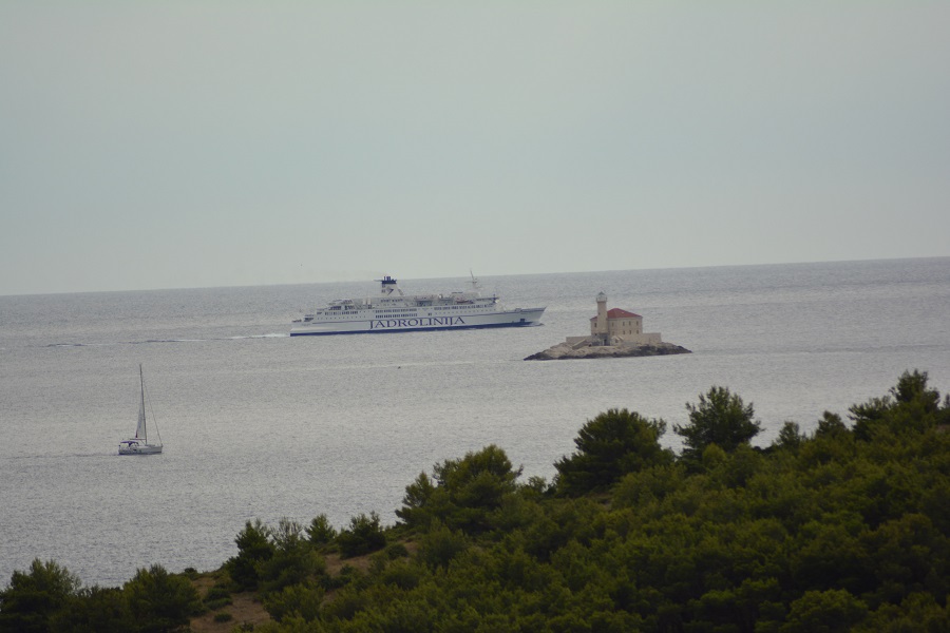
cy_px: 316
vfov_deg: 3.1
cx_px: 475
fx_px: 11874
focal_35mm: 450
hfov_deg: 4.6
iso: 400
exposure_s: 1/1600
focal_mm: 300
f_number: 5.6
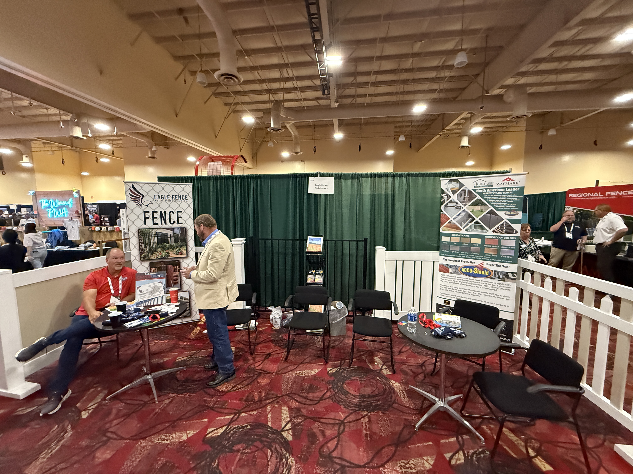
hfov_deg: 102.1
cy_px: 237
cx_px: 316
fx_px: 256
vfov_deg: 85.7
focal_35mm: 14
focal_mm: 2.22
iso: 800
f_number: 2.2
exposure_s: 1/60
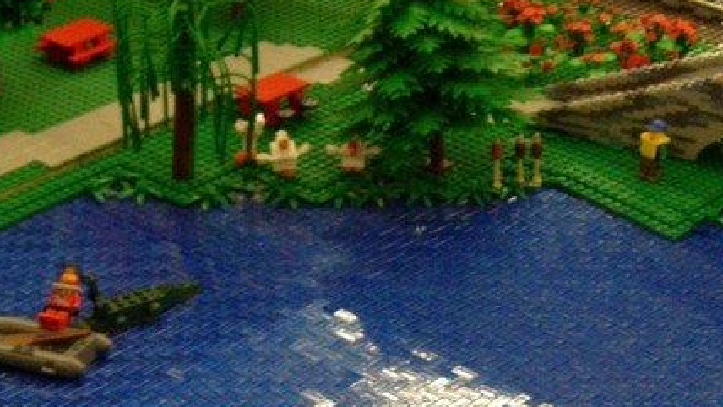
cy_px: 529
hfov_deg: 18.4
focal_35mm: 116
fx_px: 2224
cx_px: 534
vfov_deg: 10.2
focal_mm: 7.8
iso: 200
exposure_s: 1/15.5
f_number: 2.8
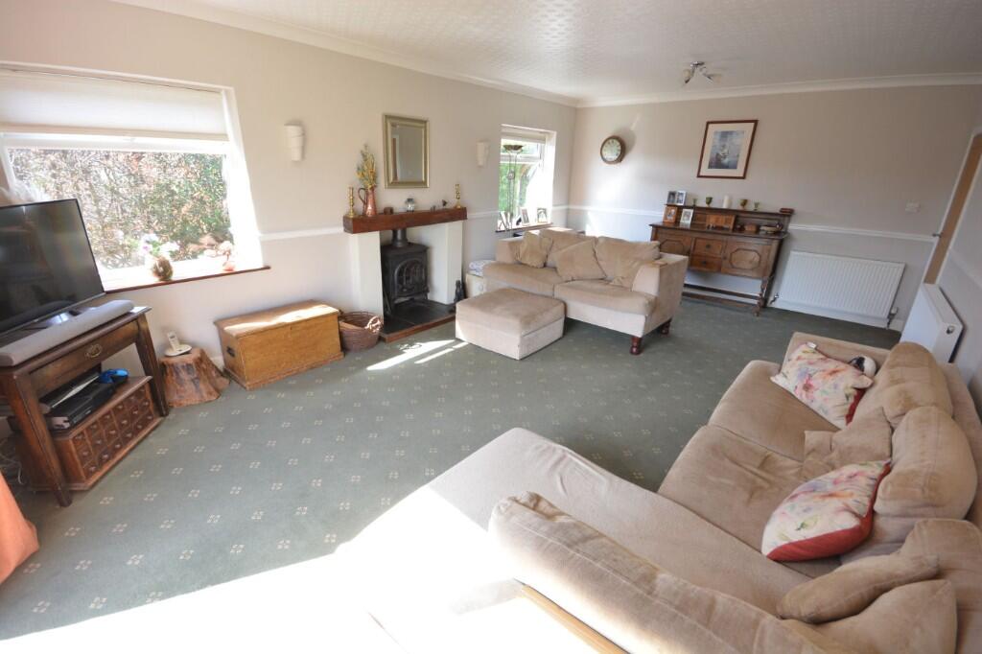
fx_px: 409
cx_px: 491
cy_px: 327
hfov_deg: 100.4
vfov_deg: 77.3
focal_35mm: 15
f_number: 8
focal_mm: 10
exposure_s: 1/30
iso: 400
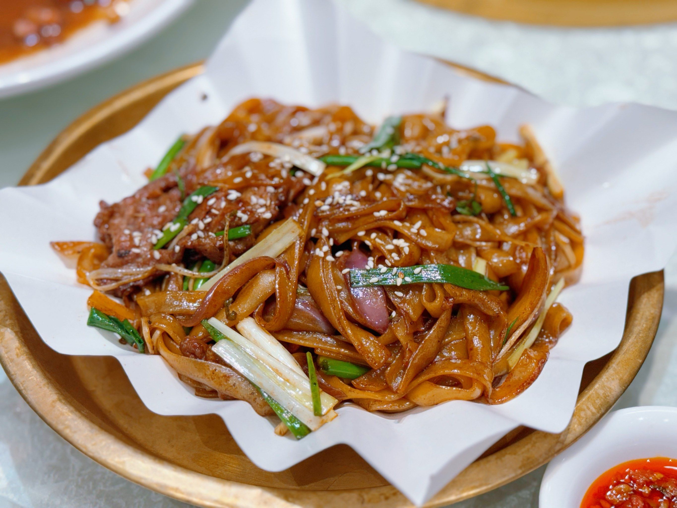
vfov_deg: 30.3
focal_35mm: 48
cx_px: 338
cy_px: 254
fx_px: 939
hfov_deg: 39.7
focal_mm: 6.76
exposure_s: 1/100
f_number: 1.78
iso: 80
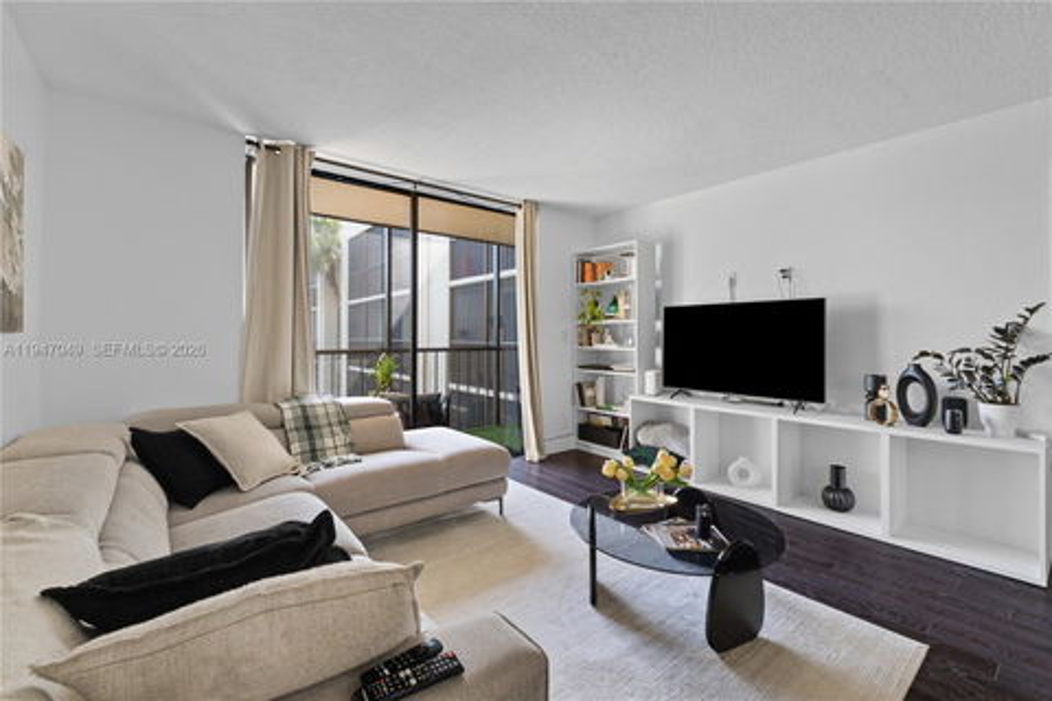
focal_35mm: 15
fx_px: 438
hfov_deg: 100.4
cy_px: 350
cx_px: 526
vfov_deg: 77.3
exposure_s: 1
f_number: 8
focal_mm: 10
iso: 250
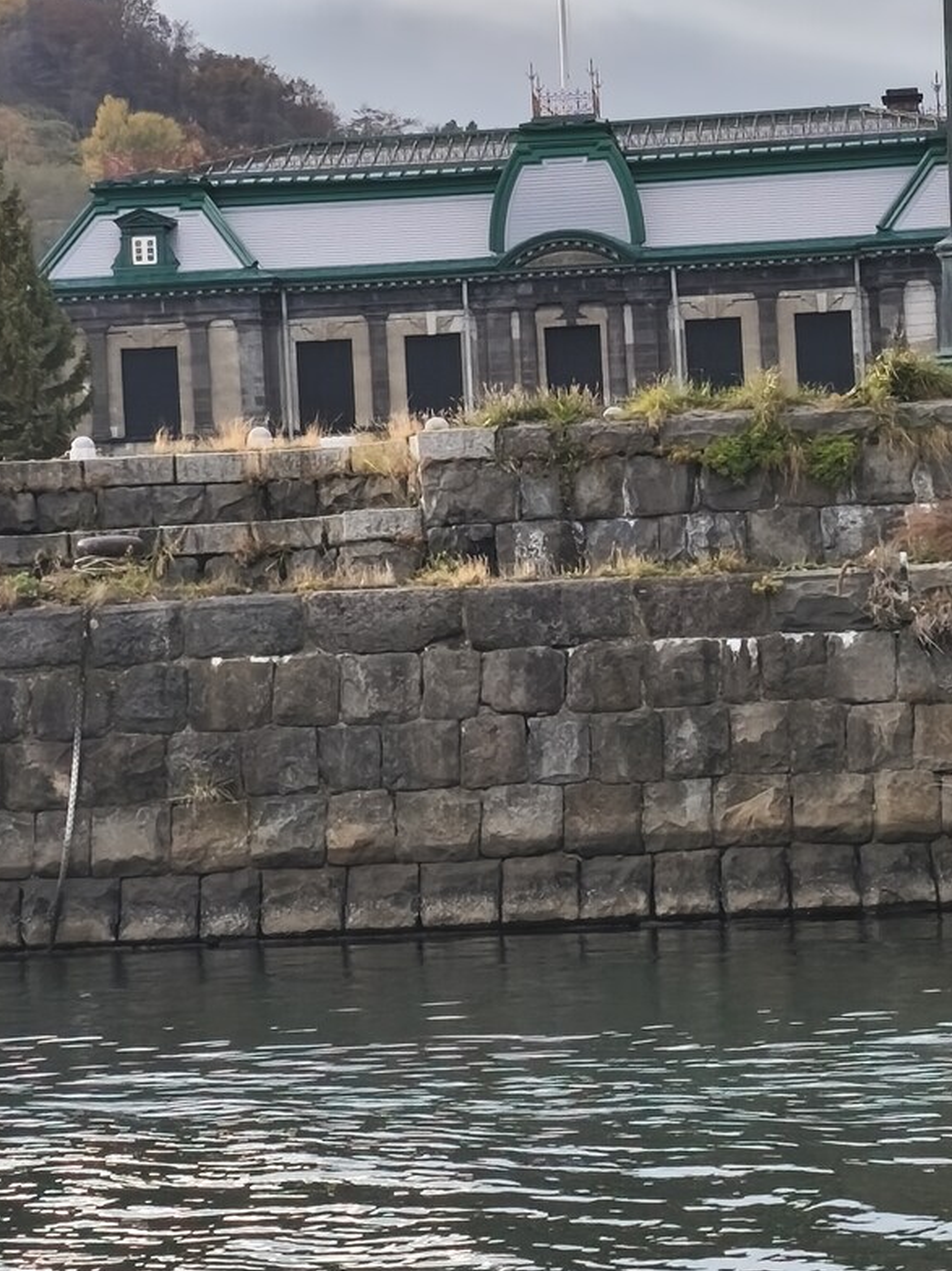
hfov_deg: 10.5
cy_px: 589
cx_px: 514
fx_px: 5172
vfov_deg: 14.0
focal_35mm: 141
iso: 50
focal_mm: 6.18
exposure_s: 1/433
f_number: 1.65
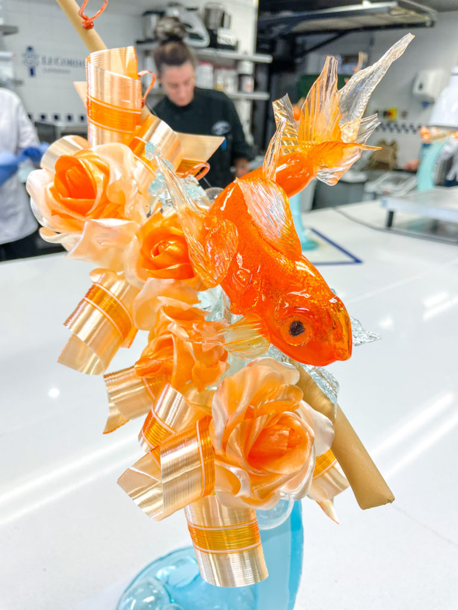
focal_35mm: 26
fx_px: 459
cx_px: 229
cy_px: 305
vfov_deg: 67.3
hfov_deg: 53.1
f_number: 1.6
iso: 50
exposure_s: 1/100
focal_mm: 4.2
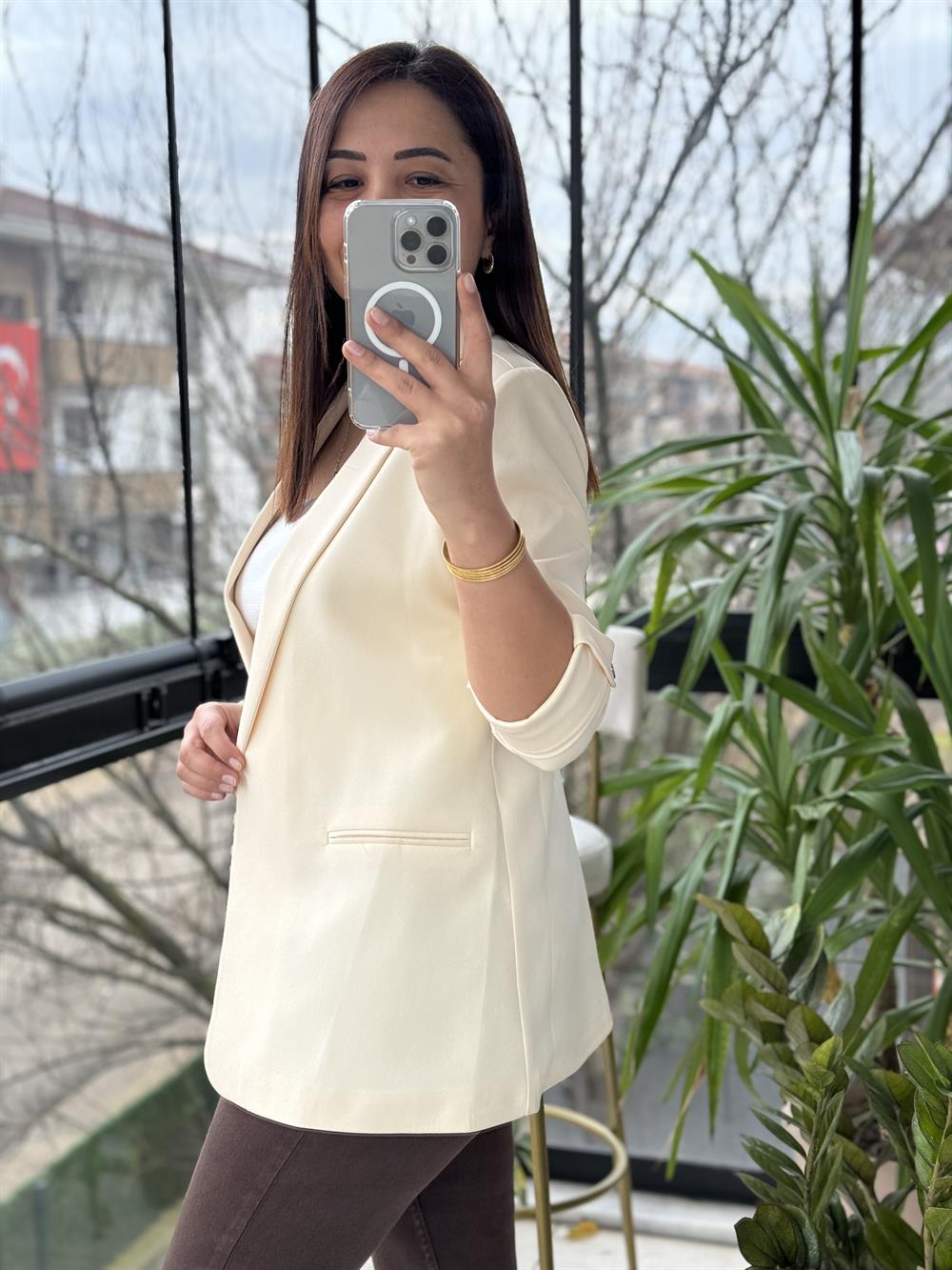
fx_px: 1760
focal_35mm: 48
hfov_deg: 30.3
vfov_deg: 39.7
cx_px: 476
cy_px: 635
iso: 100
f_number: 1.78
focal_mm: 6.86
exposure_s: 1/110
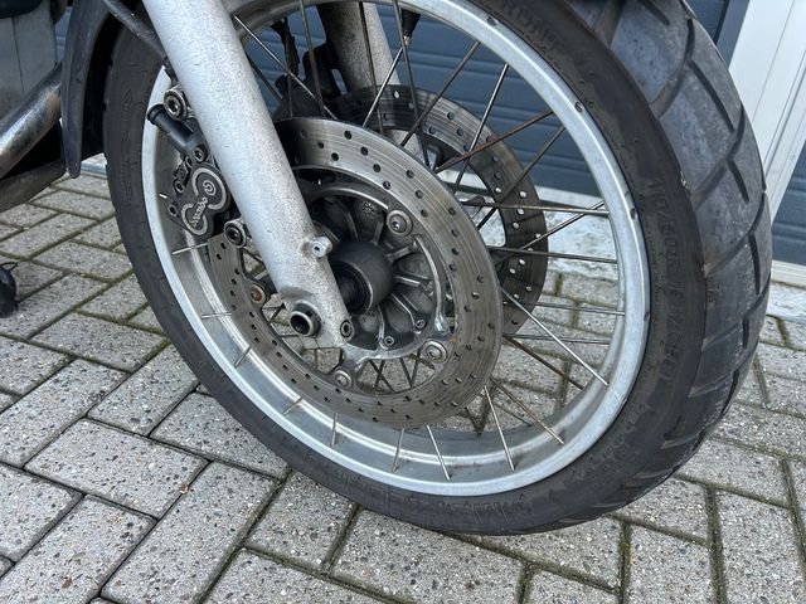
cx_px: 403
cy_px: 302
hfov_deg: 67.3
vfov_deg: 53.1
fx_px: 605
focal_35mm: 26
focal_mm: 5.7
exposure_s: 1/124
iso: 32
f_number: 1.5
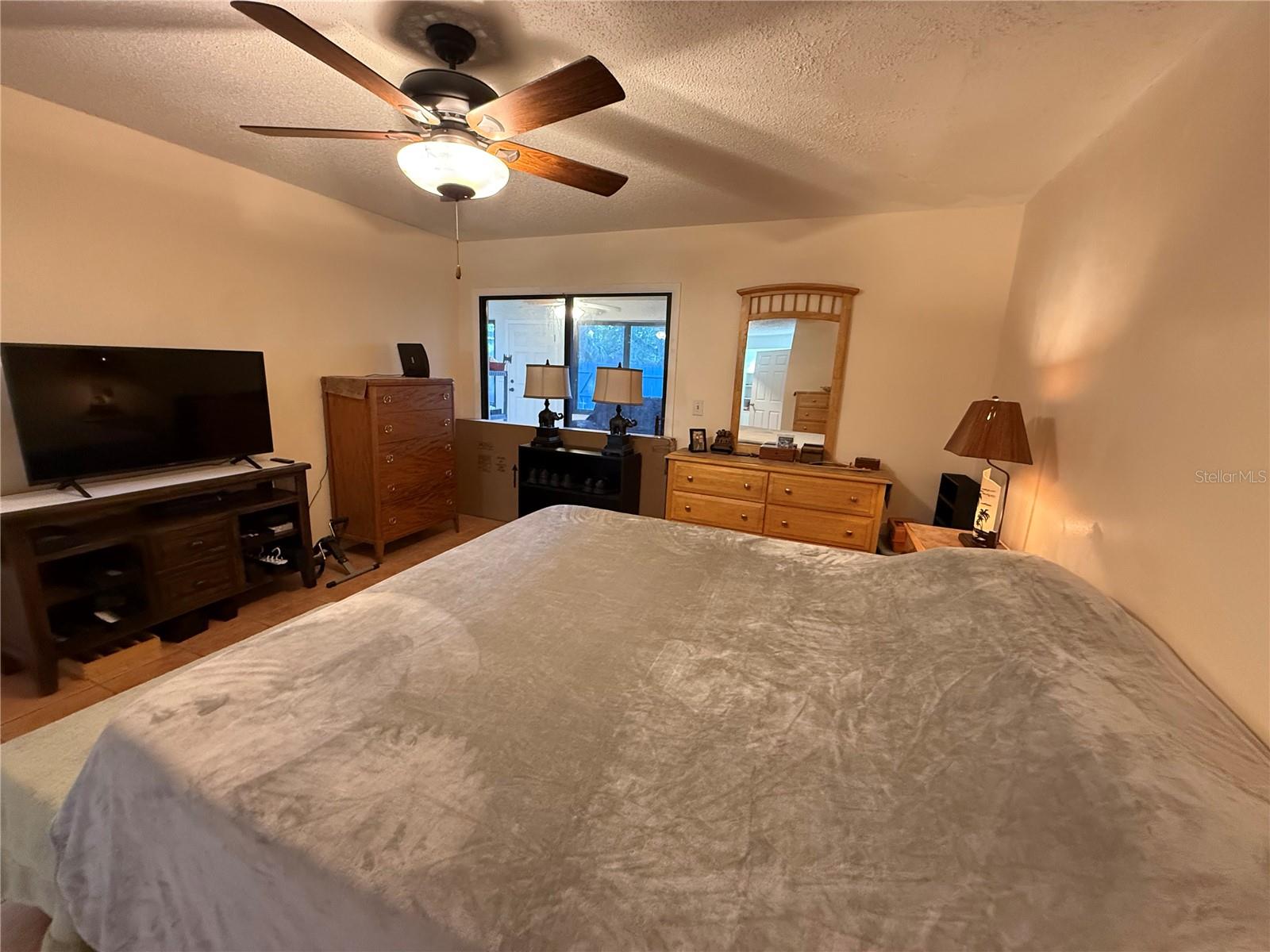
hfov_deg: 102.1
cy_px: 476
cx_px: 635
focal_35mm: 14
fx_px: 514
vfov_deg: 85.7
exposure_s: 1/60
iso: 640
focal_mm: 2.22
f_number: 2.2
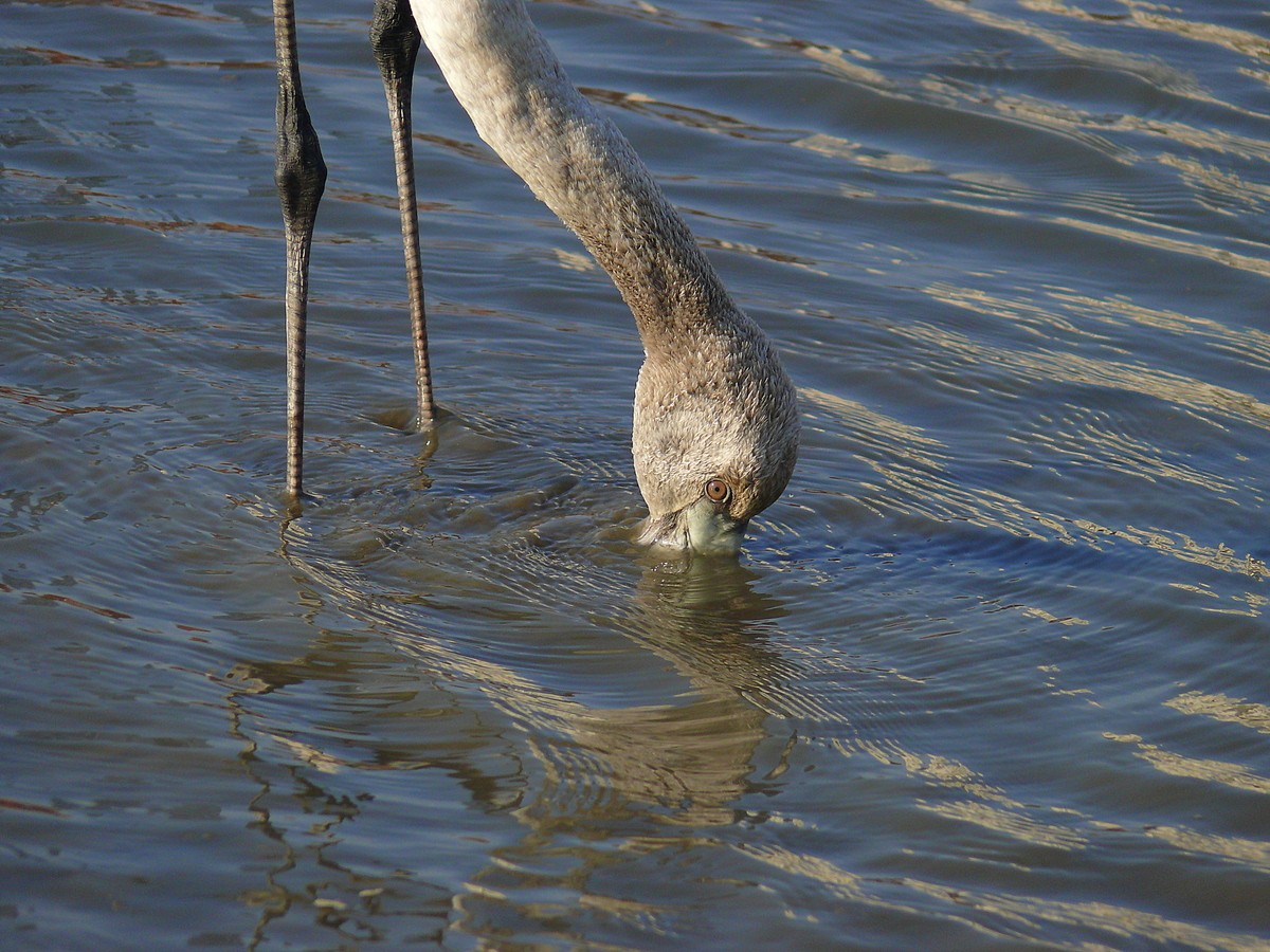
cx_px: 635
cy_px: 476
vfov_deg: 3.5
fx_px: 15409
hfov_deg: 4.7
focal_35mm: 420
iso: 100
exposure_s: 1/800
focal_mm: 88.8
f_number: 4.5
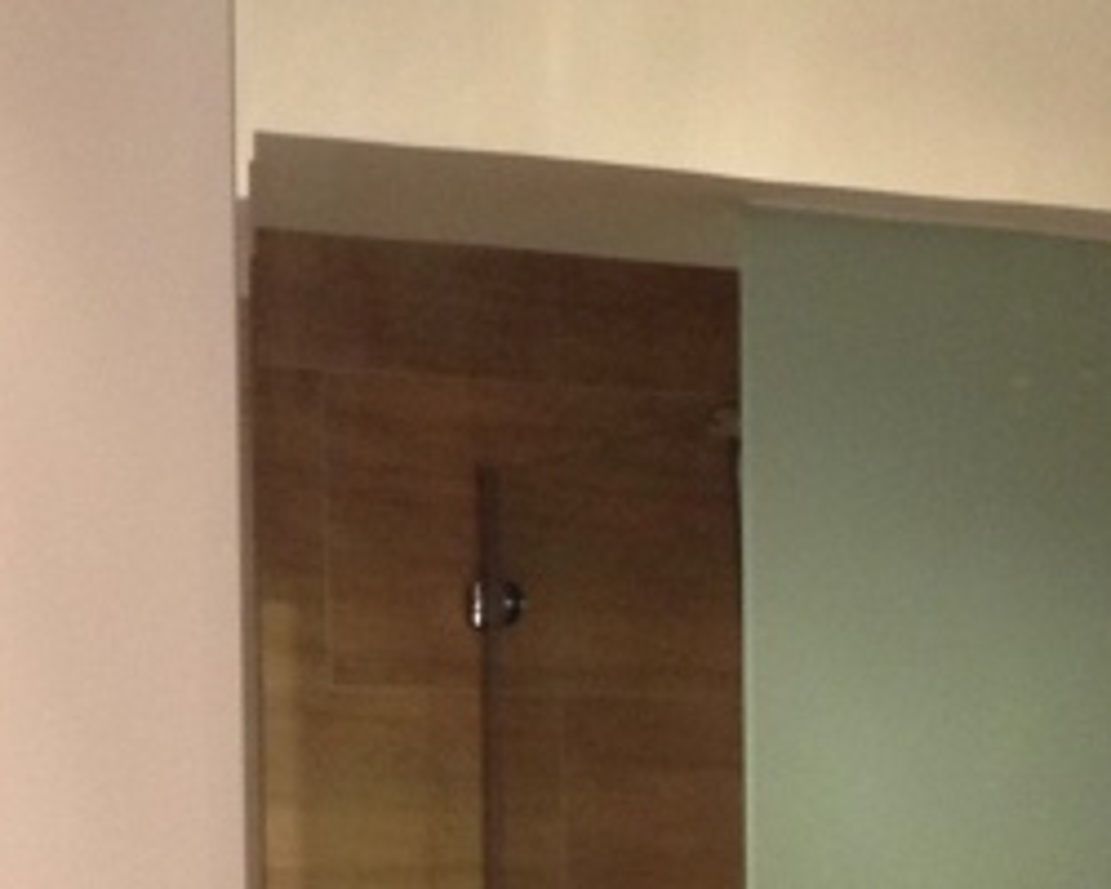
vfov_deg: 9.3
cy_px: 1111
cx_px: -93
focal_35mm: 164
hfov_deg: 11.6
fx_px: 5393
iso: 100
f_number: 2.4
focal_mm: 4.28
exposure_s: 1/20
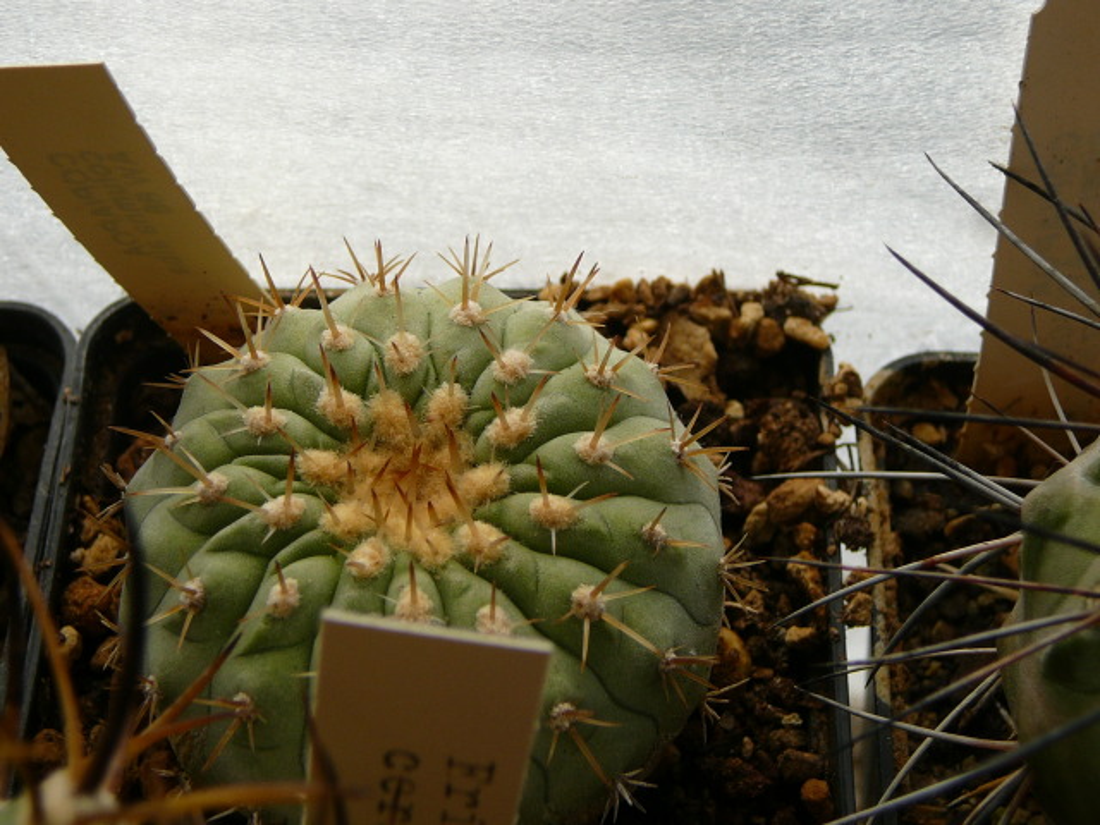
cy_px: 412
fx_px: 1875
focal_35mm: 59
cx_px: 550
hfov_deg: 32.7
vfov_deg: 24.8
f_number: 3.5
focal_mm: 8.7
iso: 80
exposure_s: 1/1000
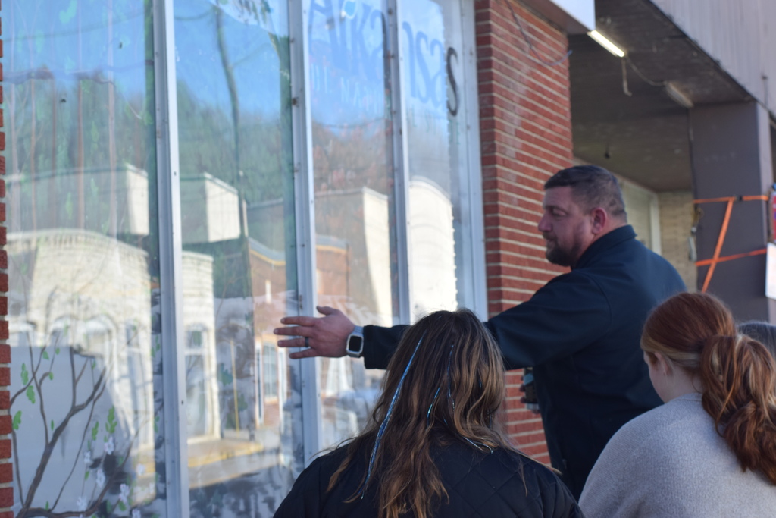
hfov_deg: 27.0
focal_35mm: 75
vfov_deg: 18.2
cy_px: 259
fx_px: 1617
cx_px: 388
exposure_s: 1/250
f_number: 8
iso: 320
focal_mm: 50
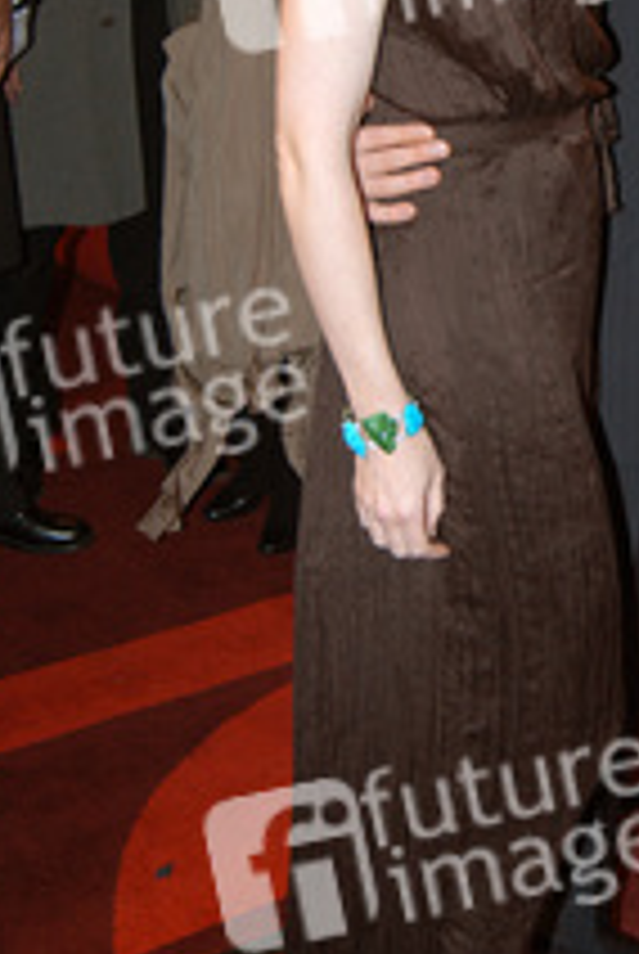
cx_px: 567
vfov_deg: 25.1
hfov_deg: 17.1
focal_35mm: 79
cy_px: 171
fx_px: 2096
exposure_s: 1/125
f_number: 4.5
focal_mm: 28
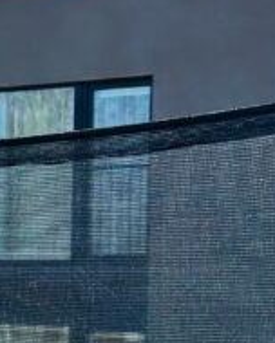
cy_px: 269
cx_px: -235
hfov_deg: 9.3
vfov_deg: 12.2
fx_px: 1607
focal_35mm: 158
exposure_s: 1/2959
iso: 80
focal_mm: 6.76
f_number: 1.78
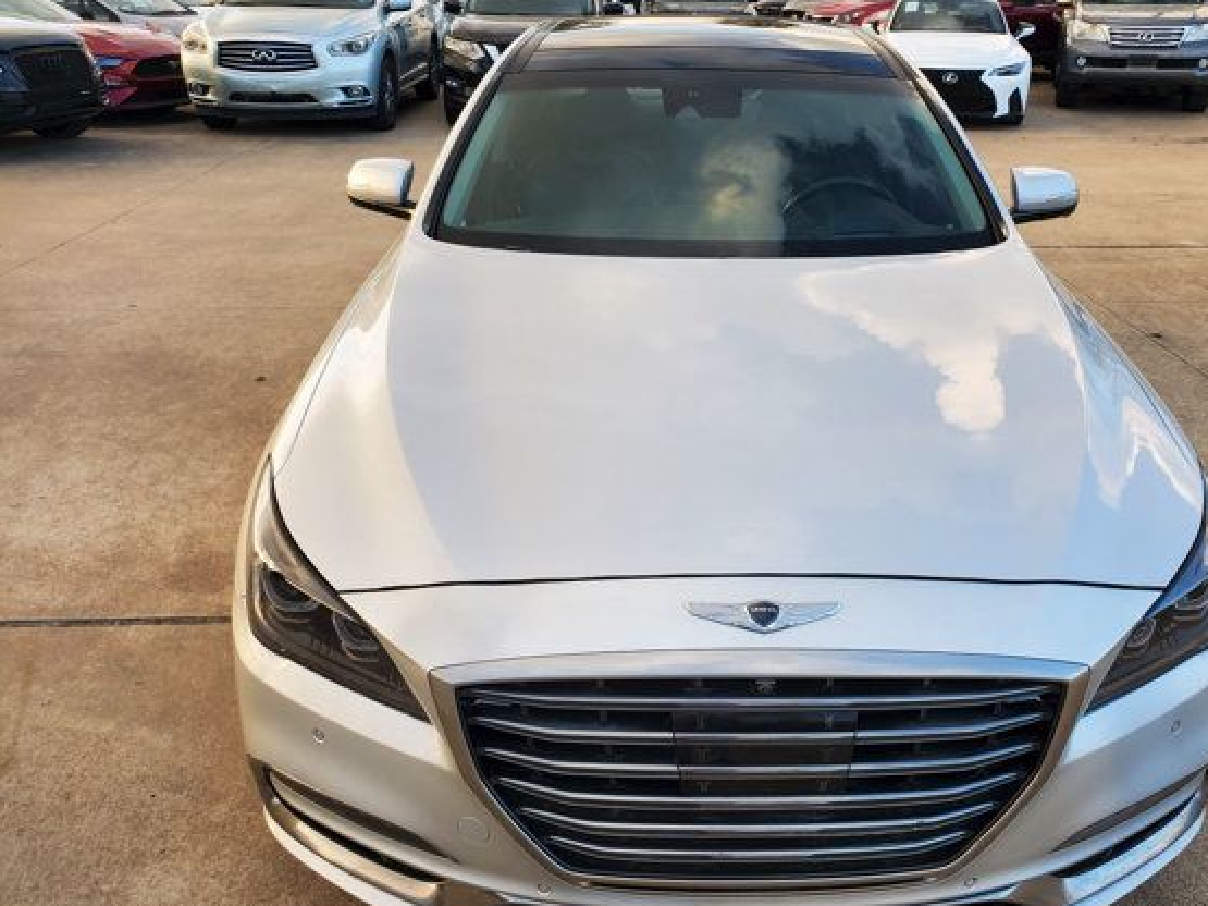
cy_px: 486
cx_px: 694
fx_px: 1047
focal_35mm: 30
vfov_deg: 46.7
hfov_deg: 59.7
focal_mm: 4.3
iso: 50
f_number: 2.4
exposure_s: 1/157
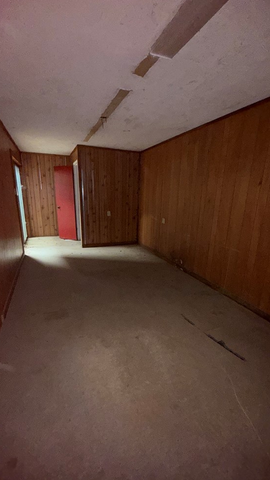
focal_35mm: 16
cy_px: 249
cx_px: 128
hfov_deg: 67.0
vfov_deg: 99.3
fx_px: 204
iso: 400
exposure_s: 1/30
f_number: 2.2
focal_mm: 2.22
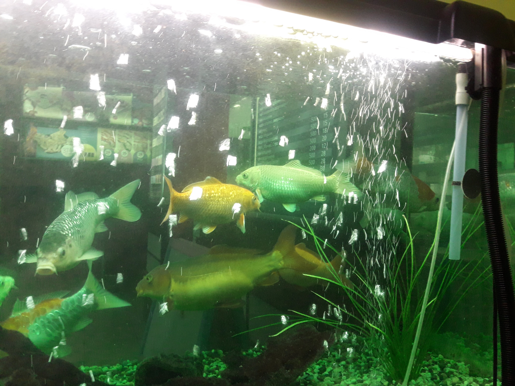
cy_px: 193
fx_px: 417
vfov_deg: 49.7
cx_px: 258
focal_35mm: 28
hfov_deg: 63.4
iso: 200
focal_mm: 3.7
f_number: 1.9
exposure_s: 1/25
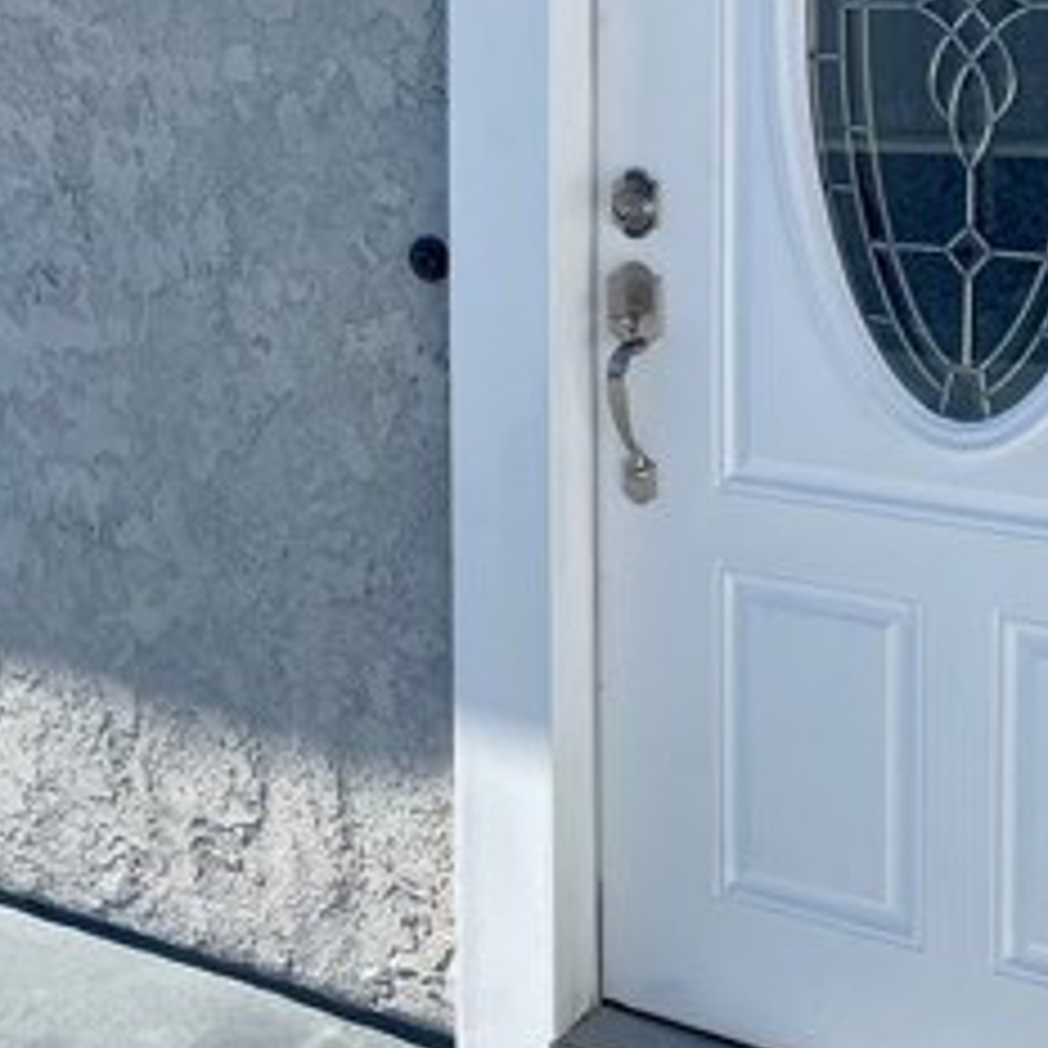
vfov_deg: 26.6
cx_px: 130
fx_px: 2158
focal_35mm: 63
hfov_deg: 26.5
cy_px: 162
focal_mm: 4.2
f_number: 1.6
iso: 32
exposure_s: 1/3125
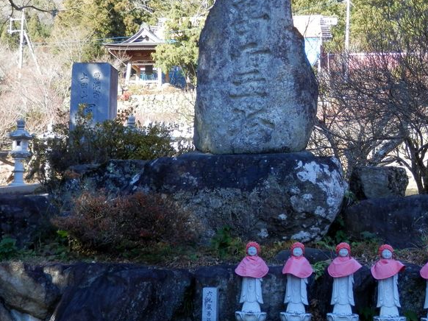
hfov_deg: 34.7
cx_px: 282
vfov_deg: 26.5
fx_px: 680
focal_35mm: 55
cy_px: 133
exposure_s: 1/80
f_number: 3.7
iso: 80
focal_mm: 7.3
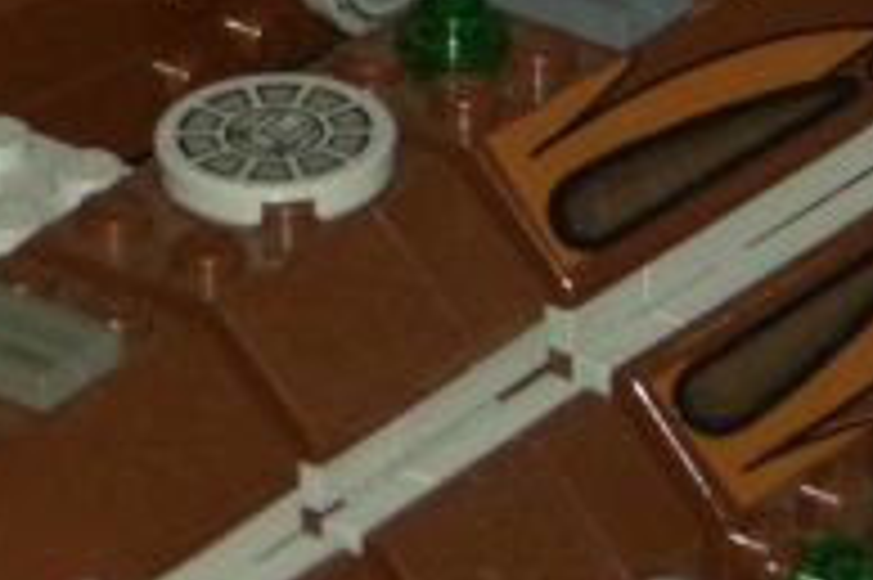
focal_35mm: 665
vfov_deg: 2.1
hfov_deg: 3.1
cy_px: -27
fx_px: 16112
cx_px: -171
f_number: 3.2
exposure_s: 1/125
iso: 200
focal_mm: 30.83
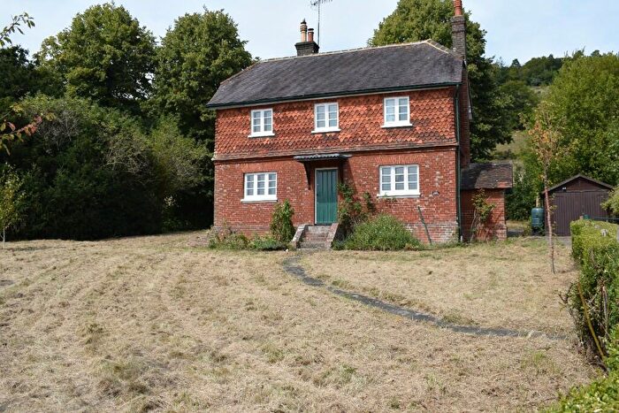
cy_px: 206
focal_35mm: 33
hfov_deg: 57.2
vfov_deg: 40.0
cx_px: 310
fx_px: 567
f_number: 9
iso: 200
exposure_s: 1/320
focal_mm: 22
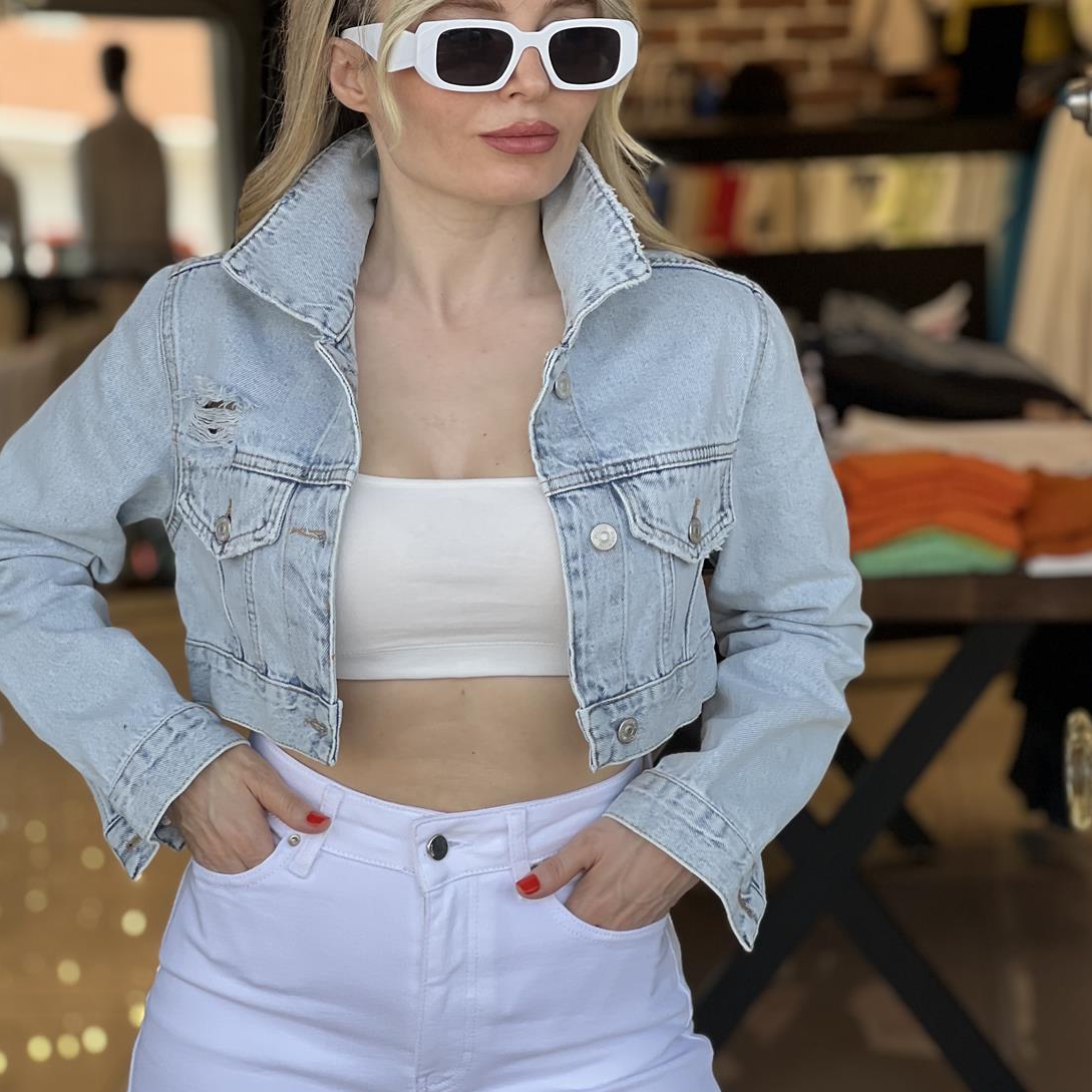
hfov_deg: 17.4
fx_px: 3569
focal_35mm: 100
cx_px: 520
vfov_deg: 17.4
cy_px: 417
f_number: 2.8
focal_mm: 9
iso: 25
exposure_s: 1/100
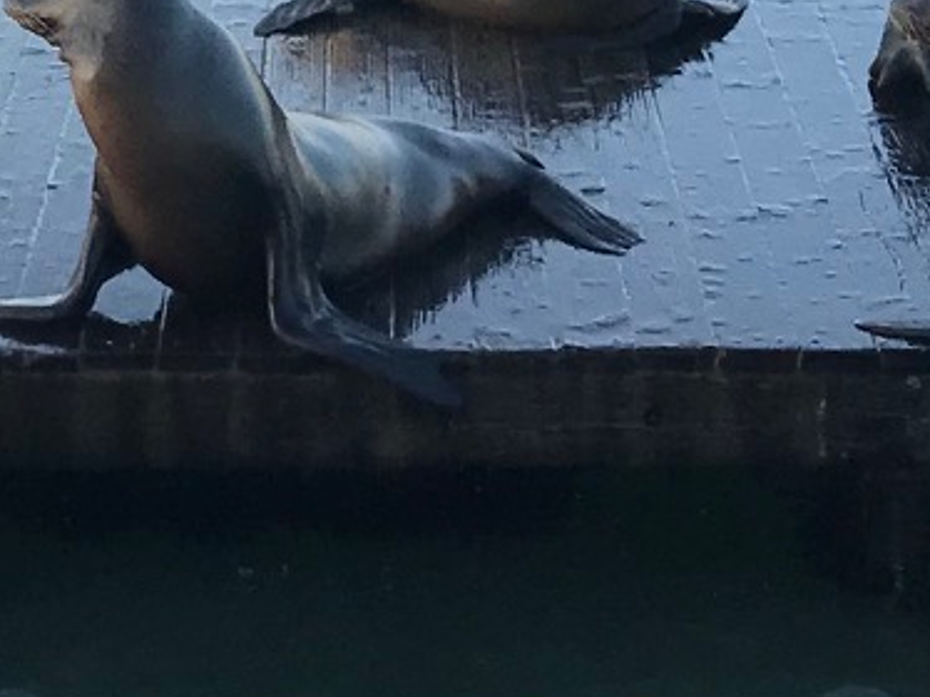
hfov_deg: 12.8
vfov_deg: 9.7
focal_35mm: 151
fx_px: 4054
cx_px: -159
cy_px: -95
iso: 20
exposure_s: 1/977
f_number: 1.8
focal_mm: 3.99
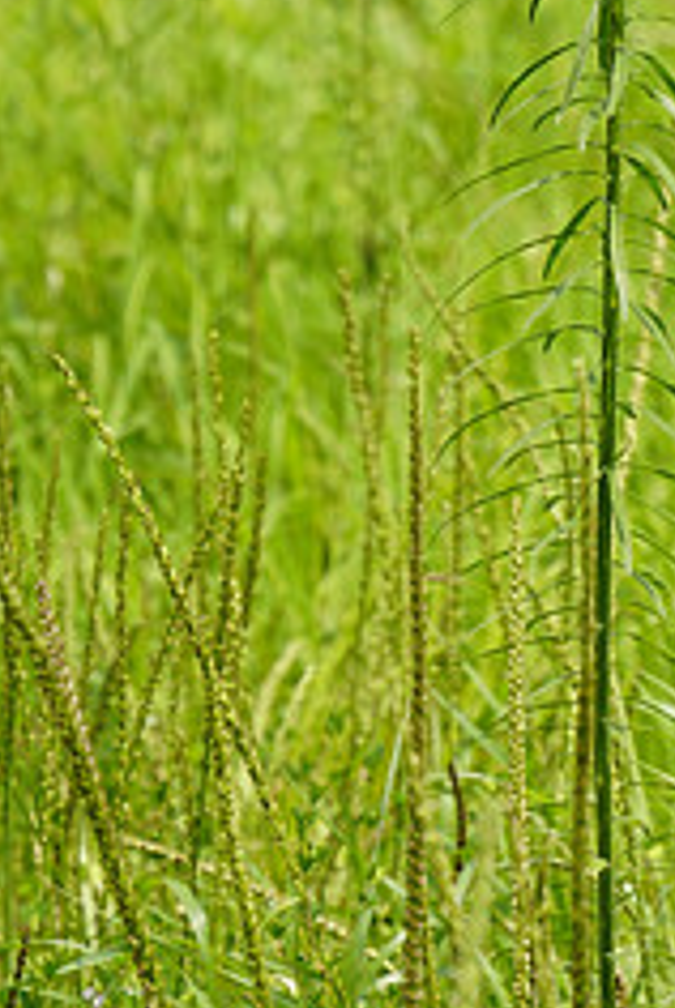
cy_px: -376
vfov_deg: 3.4
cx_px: 863
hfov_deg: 2.3
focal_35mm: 596
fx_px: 16712
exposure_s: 1/200
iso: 100
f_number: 6.3
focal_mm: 176
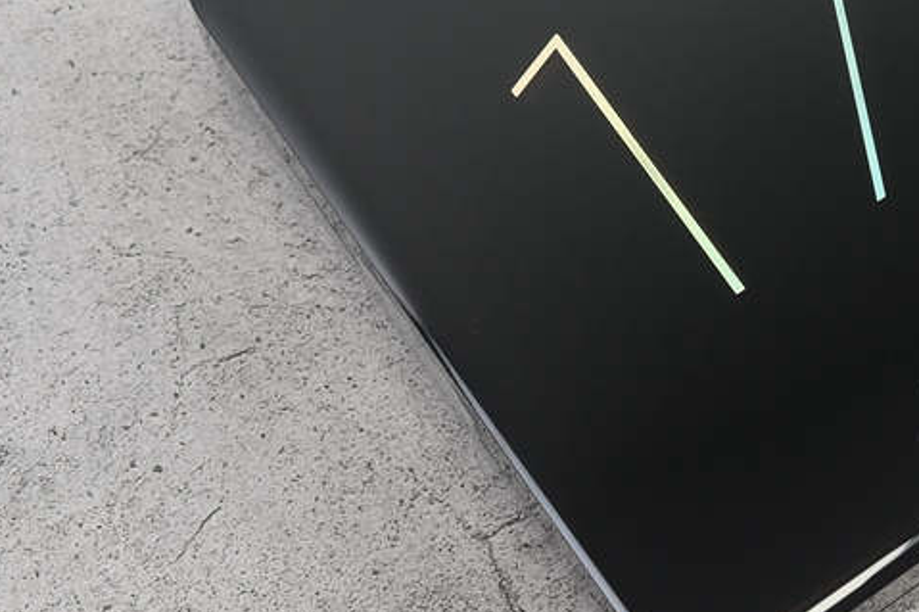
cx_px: 775
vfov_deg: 12.5
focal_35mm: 109
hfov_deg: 18.5
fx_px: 2781
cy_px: 145
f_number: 5
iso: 500
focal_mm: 34.3
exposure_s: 1/50
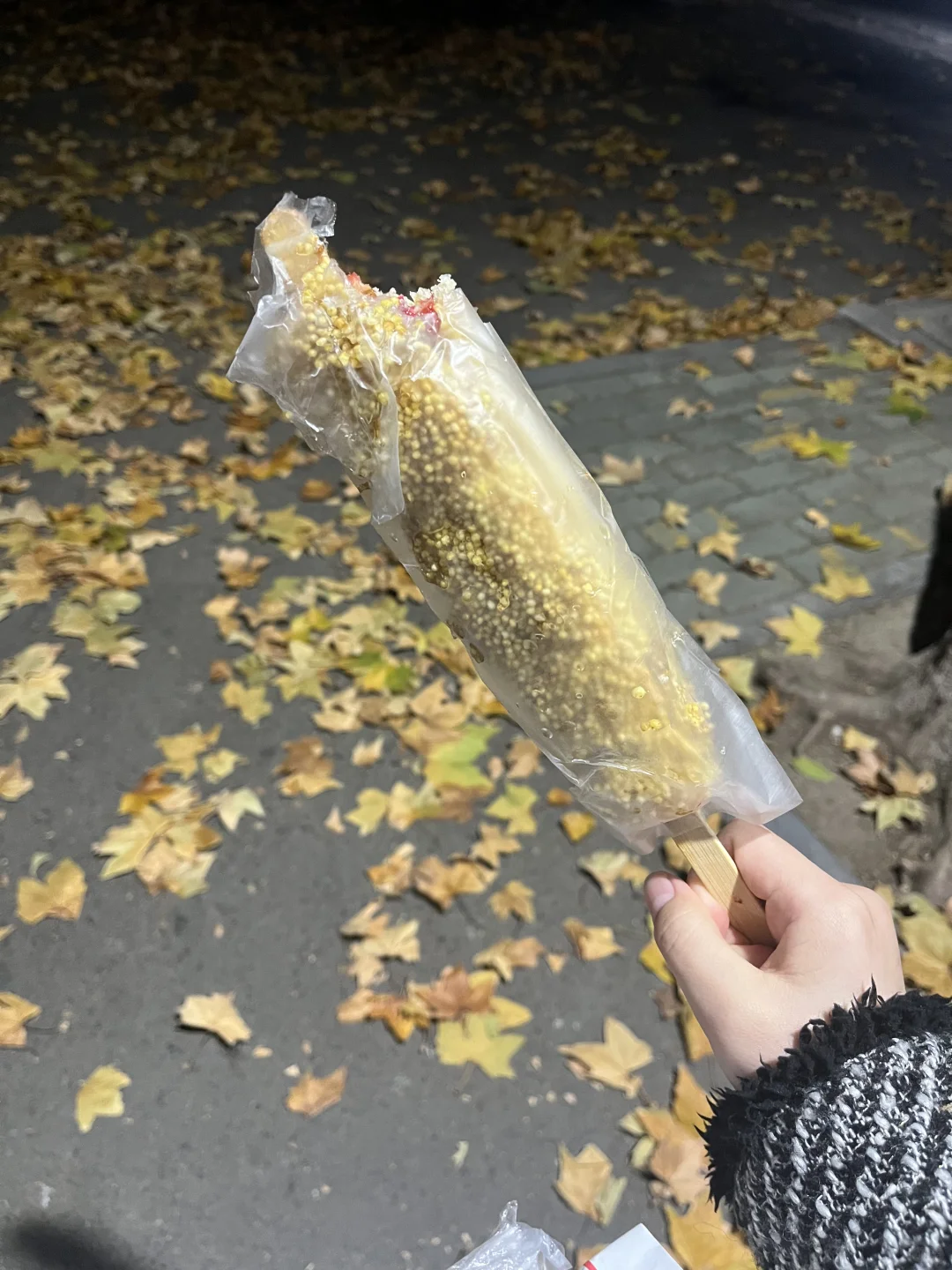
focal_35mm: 26
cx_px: 476
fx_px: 953
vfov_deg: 67.3
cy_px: 635
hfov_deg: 53.1
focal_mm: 5.1
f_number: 1.6
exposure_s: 1/46
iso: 500
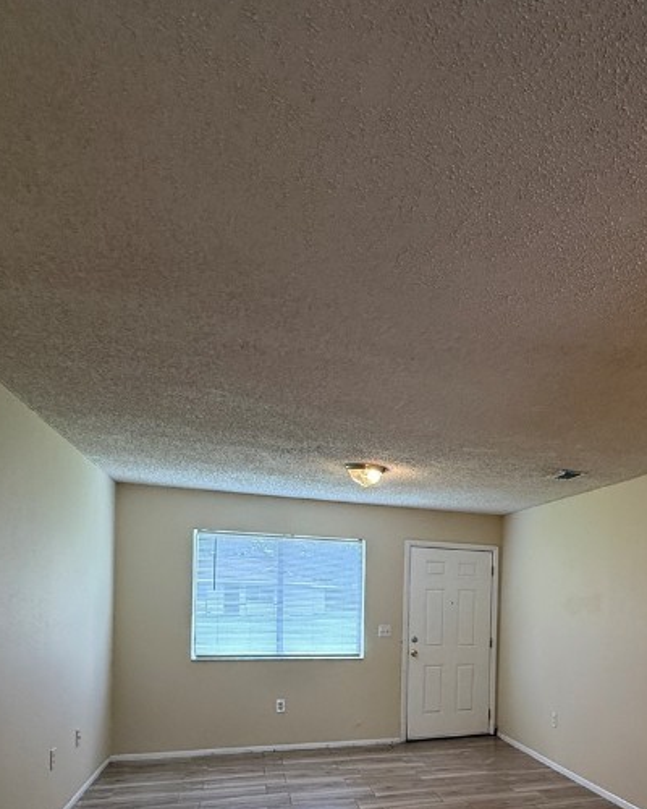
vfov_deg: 58.8
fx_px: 670
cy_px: 612
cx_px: 574
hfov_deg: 46.8
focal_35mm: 28
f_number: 2.2
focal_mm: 2.22
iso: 200
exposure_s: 1/120
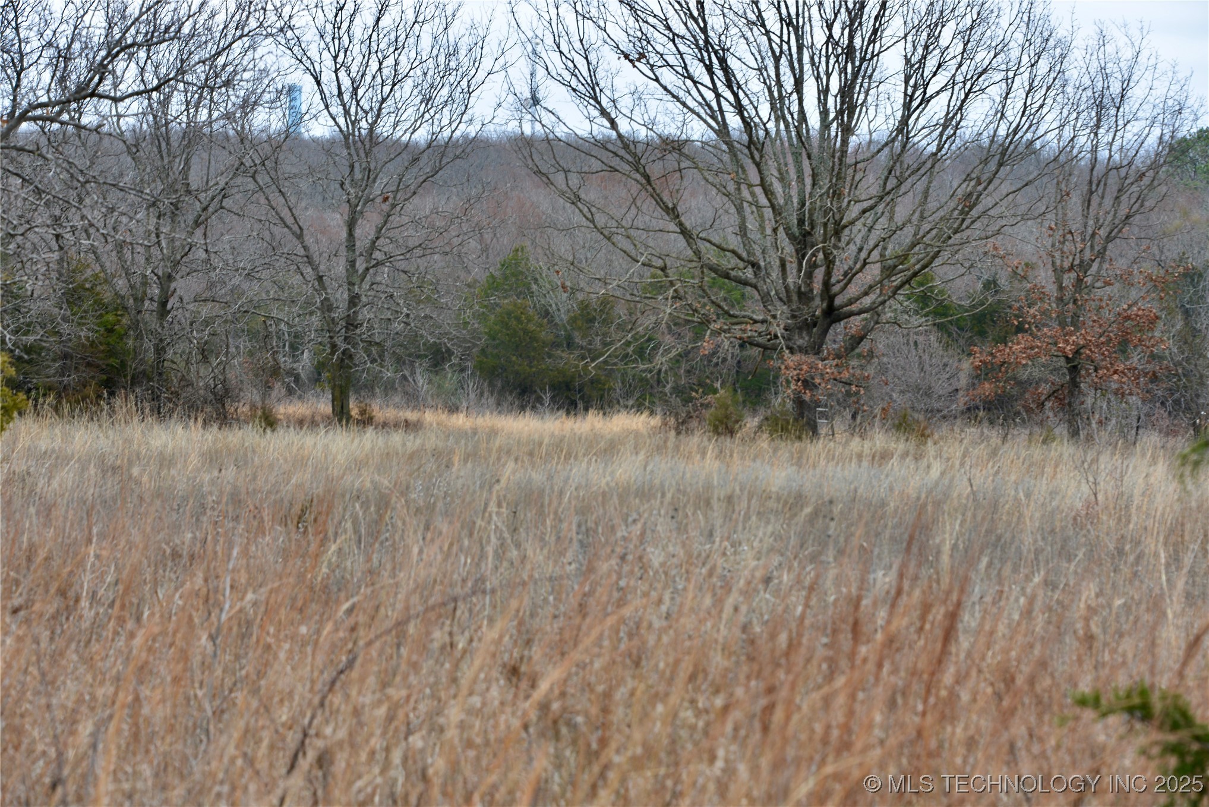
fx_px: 3527
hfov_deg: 19.5
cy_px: 404
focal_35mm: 105
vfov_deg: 13.0
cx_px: 604
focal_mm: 105
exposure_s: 1/250
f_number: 8
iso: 320
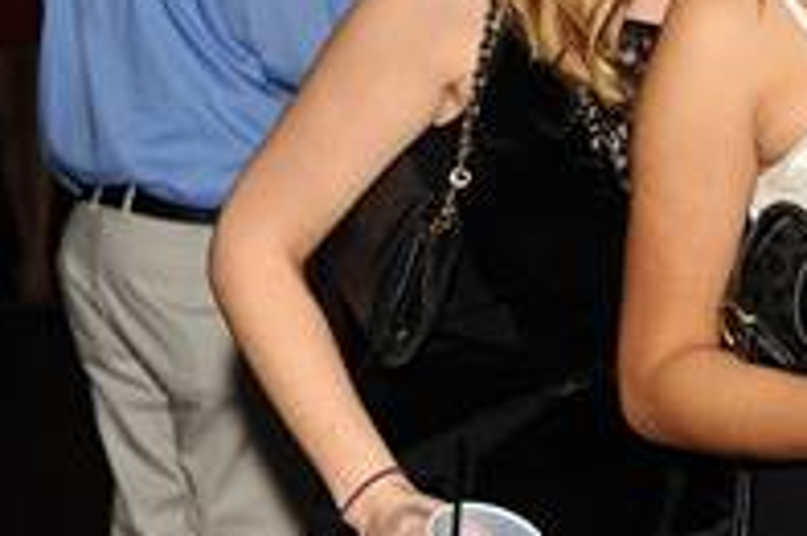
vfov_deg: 12.7
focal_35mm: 106
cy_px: -61
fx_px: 2374
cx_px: 901
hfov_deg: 18.5
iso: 800
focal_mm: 38
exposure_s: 1/250
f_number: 4.8
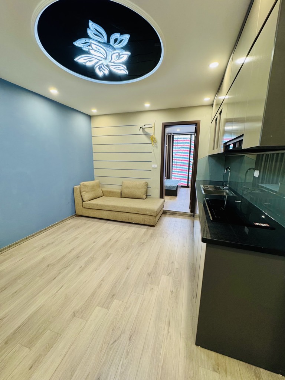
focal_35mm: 14
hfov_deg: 85.7
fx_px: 154
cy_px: 190
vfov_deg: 102.1
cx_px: 142
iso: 250
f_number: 2.2
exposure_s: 1/100
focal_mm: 2.22
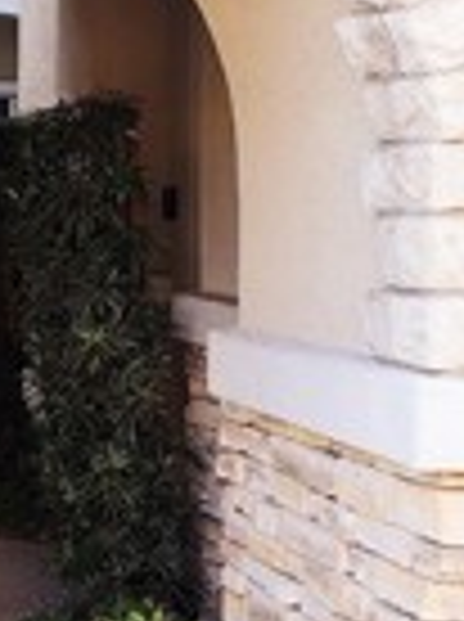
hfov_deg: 13.2
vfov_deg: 18.3
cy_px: 162
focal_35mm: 107
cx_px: -171
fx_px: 1918
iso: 50
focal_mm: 6.4
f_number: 1.8
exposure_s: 1/182
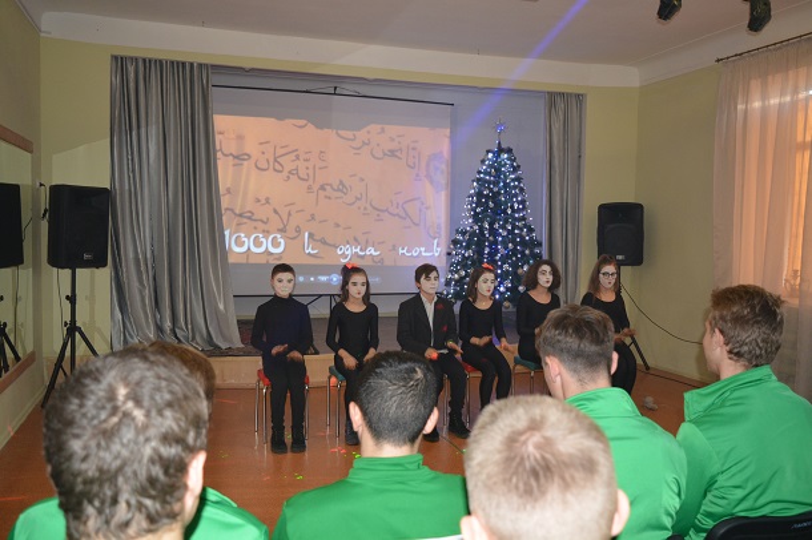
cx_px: 406
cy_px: 270
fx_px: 710
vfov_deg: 41.7
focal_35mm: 32
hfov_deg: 59.5
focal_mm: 21
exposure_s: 1/60
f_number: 3.8
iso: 1100
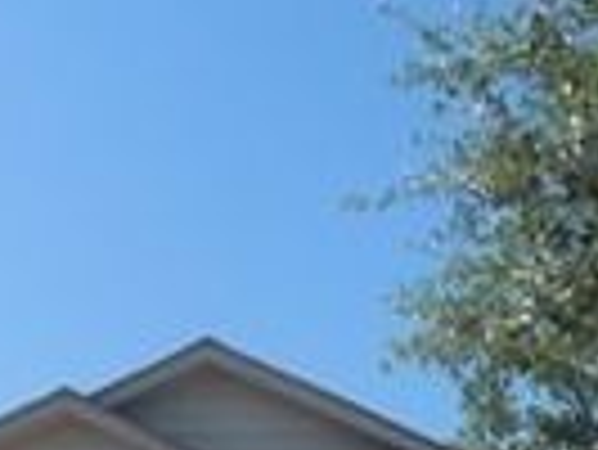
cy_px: 443
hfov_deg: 20.8
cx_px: 292
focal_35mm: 94
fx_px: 1625
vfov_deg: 15.5
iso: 125
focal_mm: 4.5
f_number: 3.3
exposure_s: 1/1250
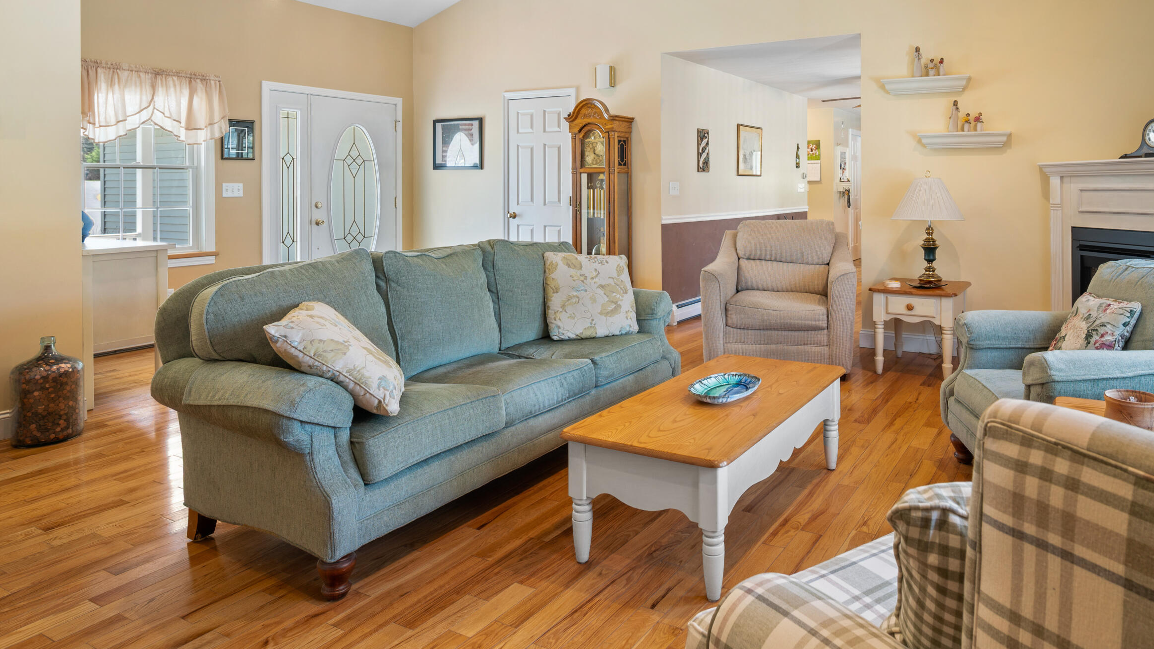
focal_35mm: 24
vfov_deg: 47.1
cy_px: 189
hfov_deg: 75.9
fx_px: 725
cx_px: 710
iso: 250
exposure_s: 2.5
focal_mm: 17.5
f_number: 7.1
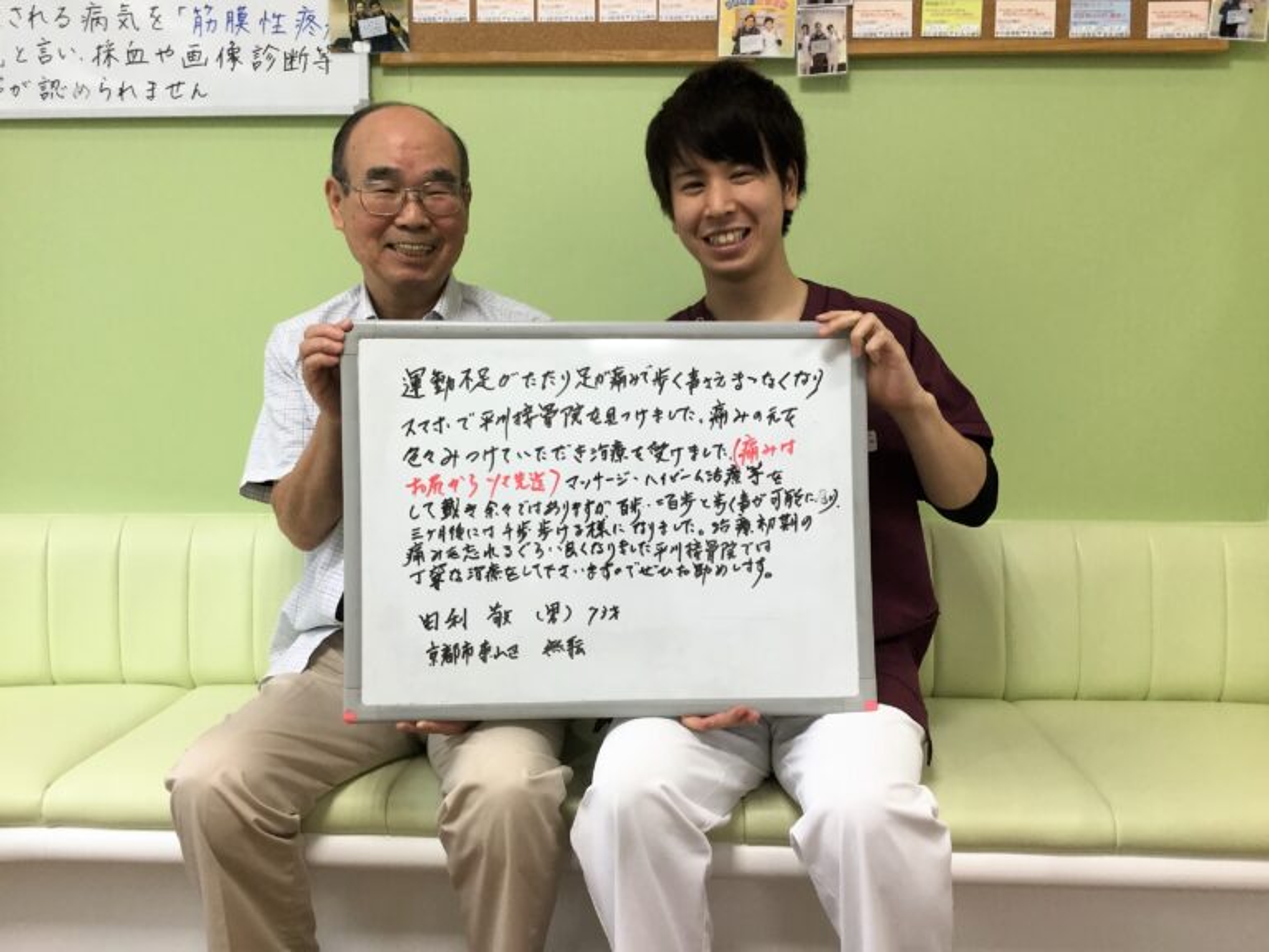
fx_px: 1136
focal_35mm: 31
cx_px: 634
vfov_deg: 45.4
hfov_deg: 58.4
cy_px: 476
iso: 25
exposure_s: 1/30
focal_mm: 3.3
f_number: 2.4
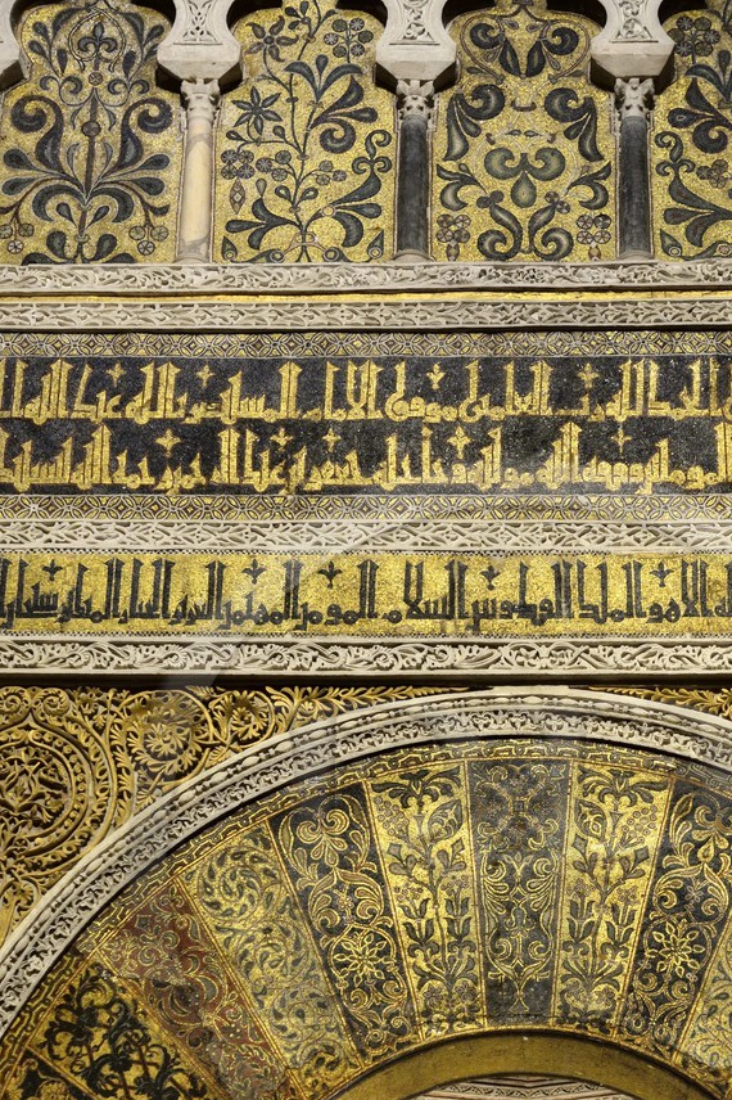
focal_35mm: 71
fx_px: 2167
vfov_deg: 27.9
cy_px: 861
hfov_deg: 19.1
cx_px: 521
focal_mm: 38
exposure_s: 1/15
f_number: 5
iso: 1600
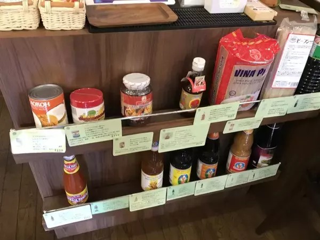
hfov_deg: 63.4
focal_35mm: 28
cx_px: 160
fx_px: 259
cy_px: 120
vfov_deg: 49.7
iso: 125
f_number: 1.8
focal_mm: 3.99
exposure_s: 1/30
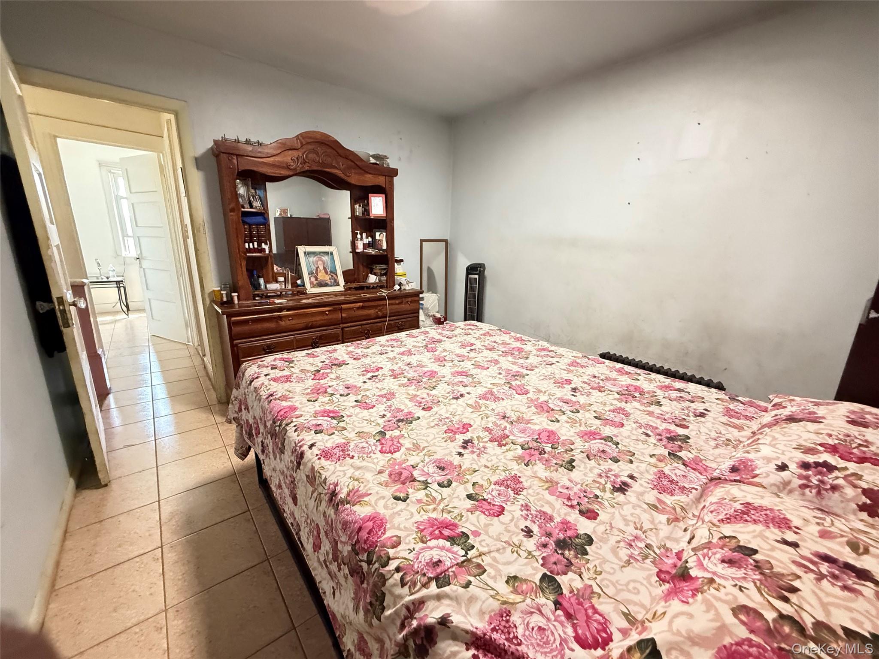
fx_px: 356
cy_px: 330
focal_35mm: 14
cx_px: 440
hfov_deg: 102.1
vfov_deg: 85.7
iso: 800
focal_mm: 2.22
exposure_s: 1/60
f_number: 2.2
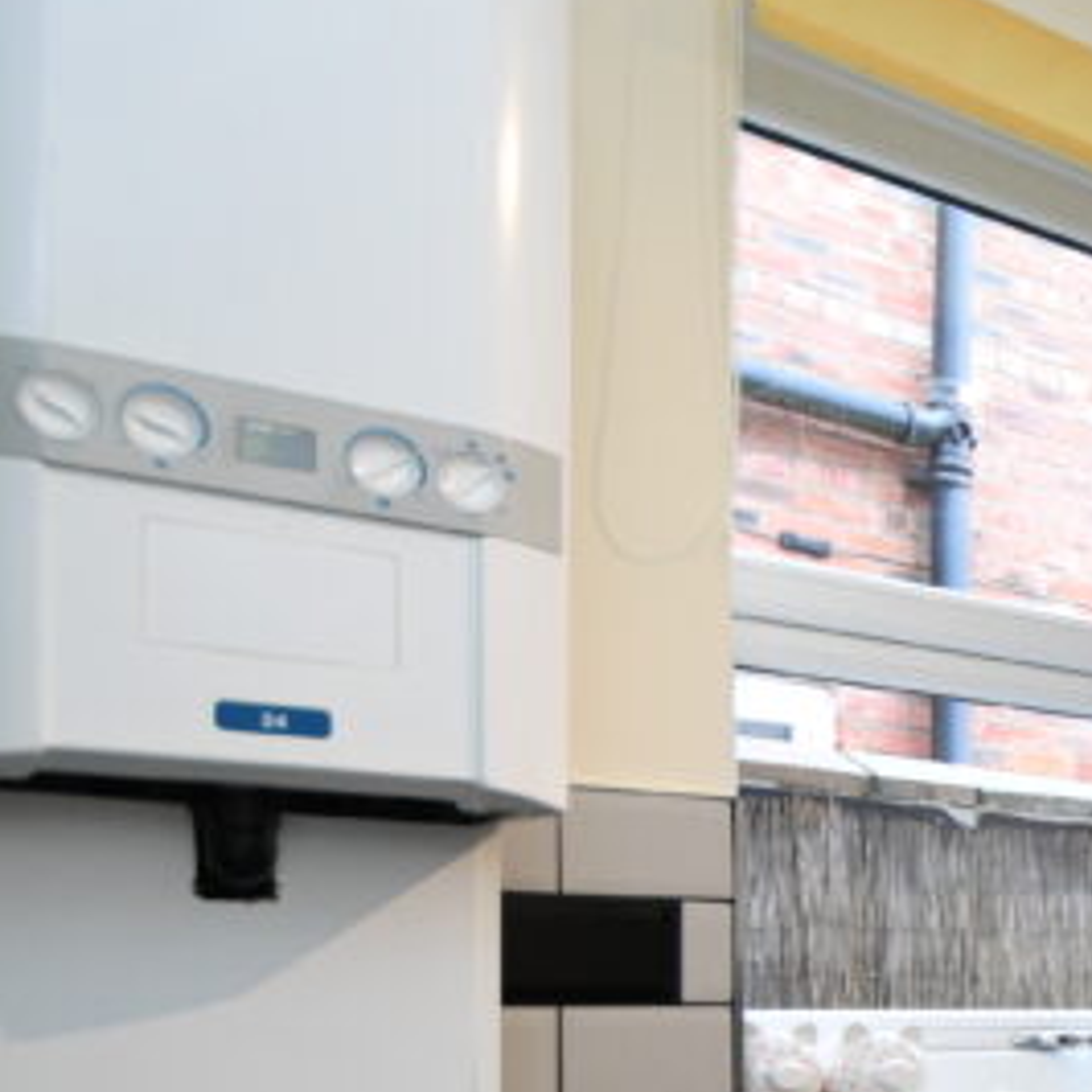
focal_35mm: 49
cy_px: 948
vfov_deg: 33.2
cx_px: 1769
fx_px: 1749
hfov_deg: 24.2
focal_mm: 10
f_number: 3.5
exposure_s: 1/10
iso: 100
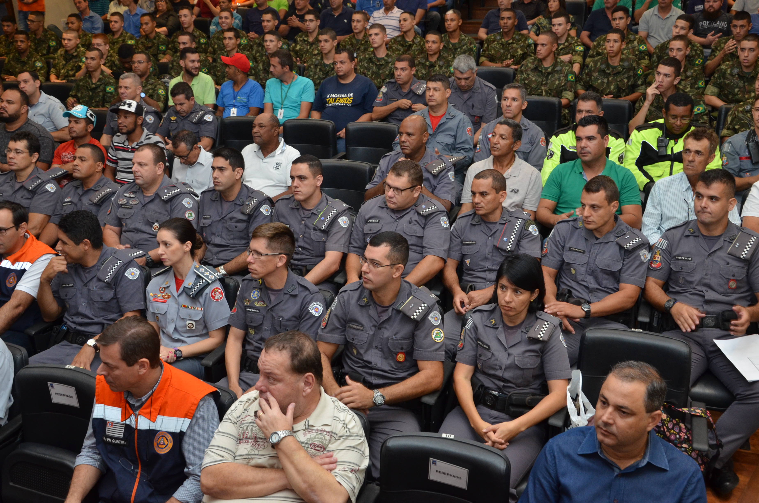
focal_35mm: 36
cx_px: 380
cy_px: 252
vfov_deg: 36.7
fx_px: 757
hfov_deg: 53.2
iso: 800
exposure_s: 1/60
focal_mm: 24
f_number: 7.1
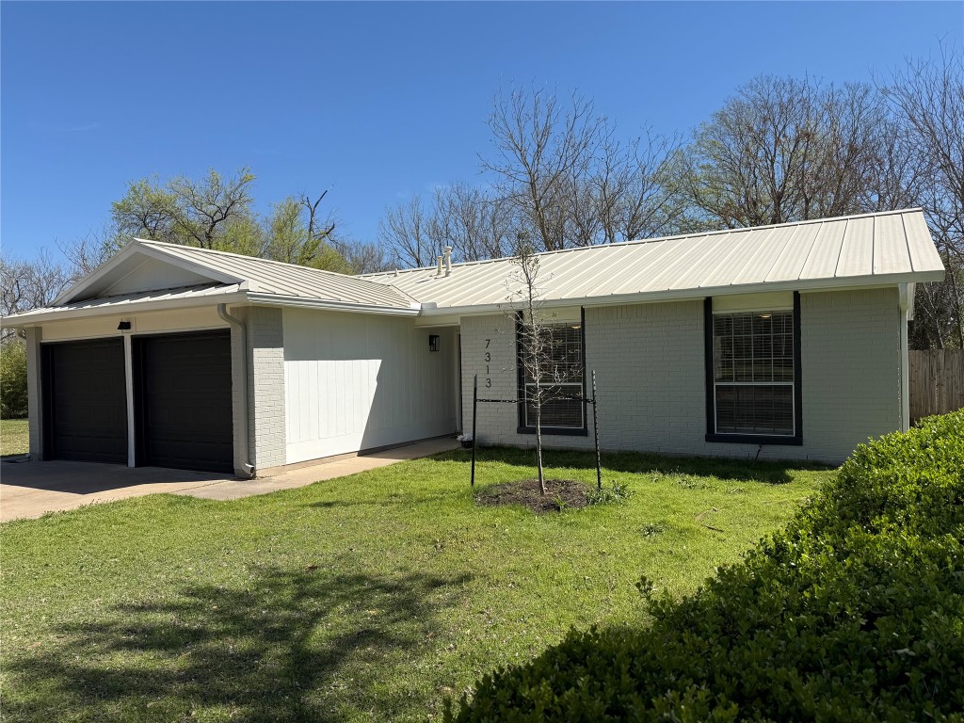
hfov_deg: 71.6
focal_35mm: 24
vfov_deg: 56.8
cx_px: 482
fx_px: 668
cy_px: 362
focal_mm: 6.76
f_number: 1.78
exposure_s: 1/4673
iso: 80
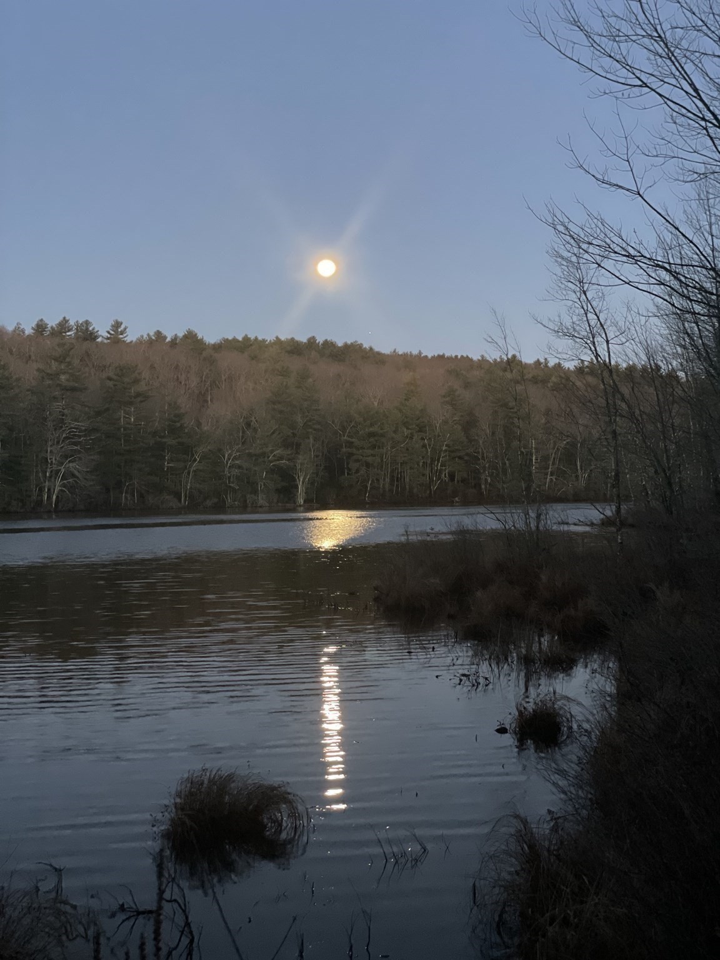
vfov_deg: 36.8
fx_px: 1442
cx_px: 360
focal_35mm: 52
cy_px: 480
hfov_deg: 28.0
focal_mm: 6
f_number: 2
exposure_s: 1/15
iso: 640
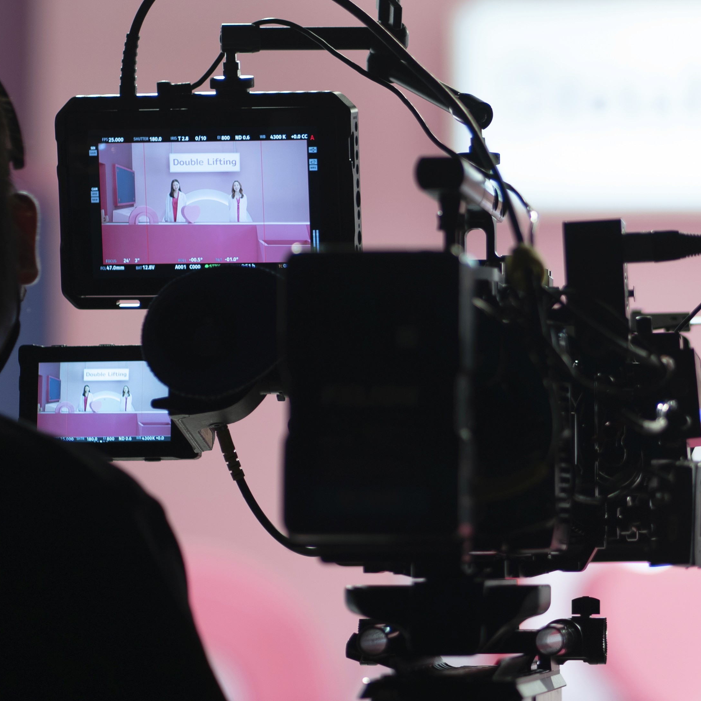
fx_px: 4536
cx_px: 552
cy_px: 310
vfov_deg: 8.8
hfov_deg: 8.8
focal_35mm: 198
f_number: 1.8
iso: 125
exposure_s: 1/125
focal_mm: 85
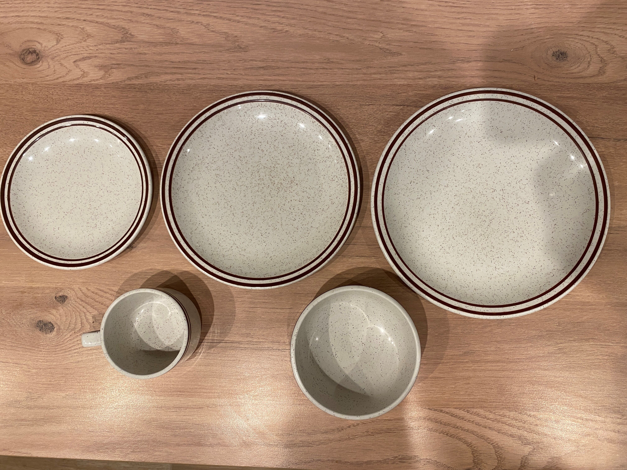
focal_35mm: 26
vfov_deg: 53.1
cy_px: 235
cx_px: 314
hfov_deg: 67.3
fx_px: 471
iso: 80
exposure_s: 1/50
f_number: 1.8
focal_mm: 4.25
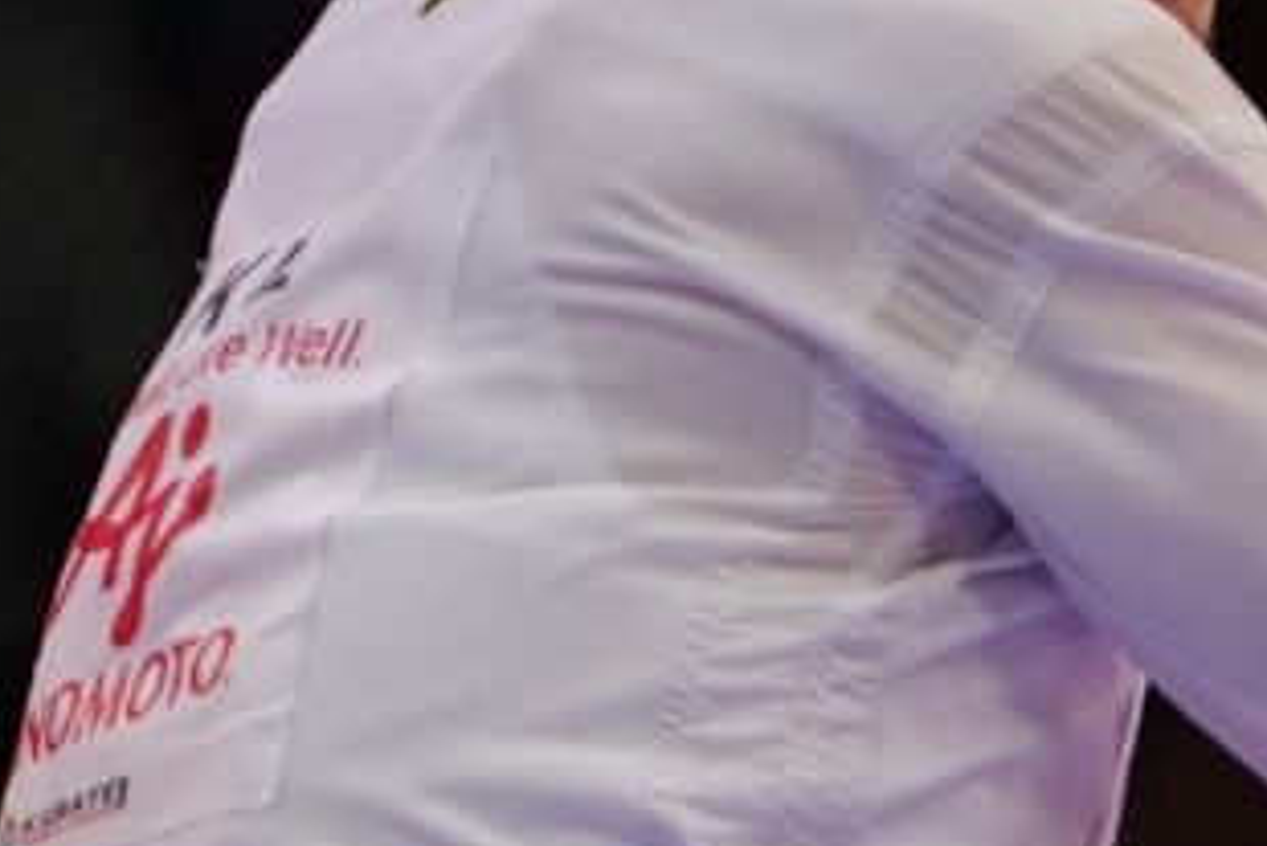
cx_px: 3417
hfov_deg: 1.4
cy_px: 515
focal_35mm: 1487
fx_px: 52356
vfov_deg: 0.9
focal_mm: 171
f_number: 2.8
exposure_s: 1/1000
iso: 640
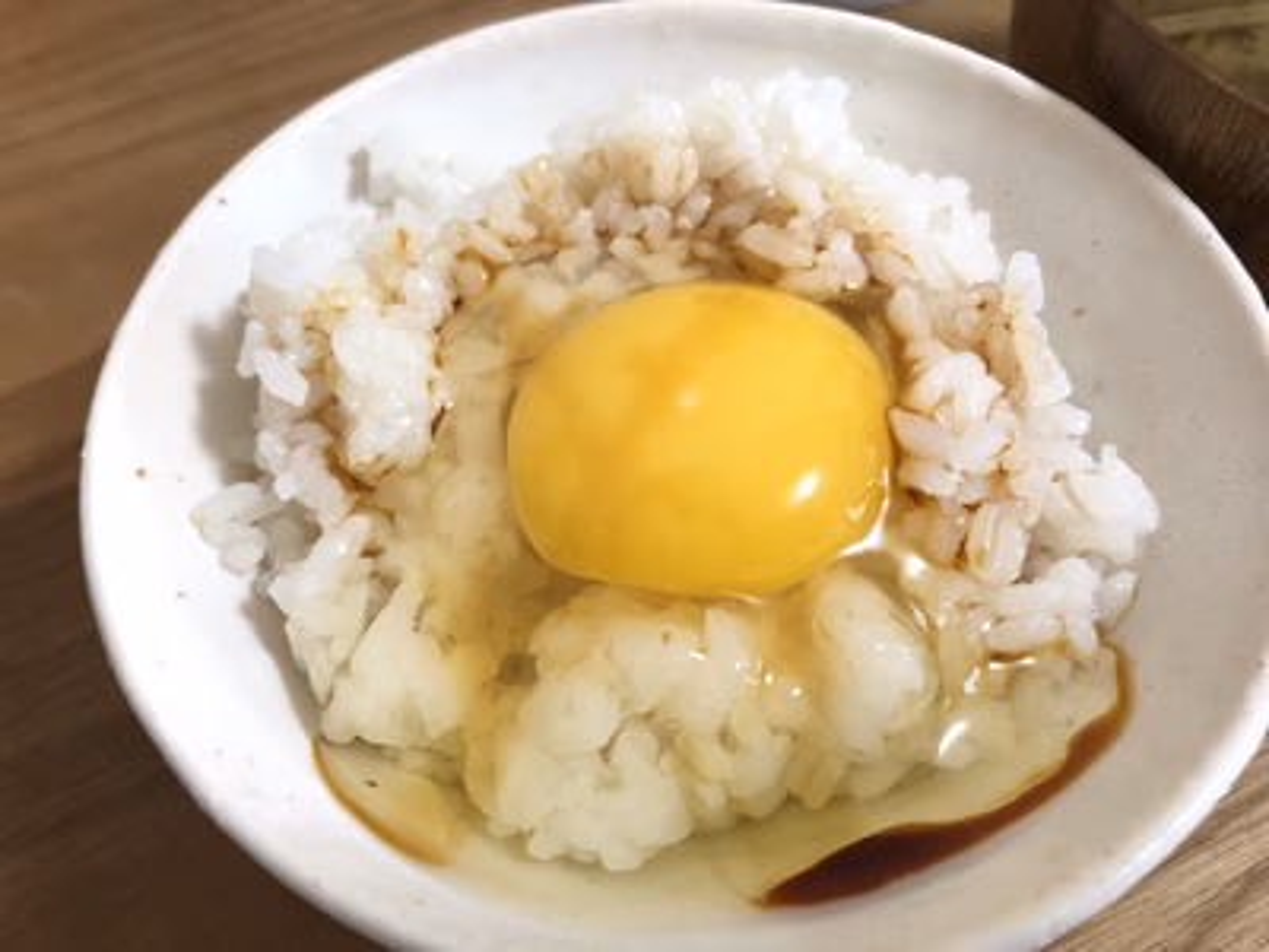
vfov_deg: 49.7
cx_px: 634
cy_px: 476
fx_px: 1026
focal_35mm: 28
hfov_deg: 63.4
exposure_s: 1/17
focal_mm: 3.99
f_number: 1.8
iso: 40
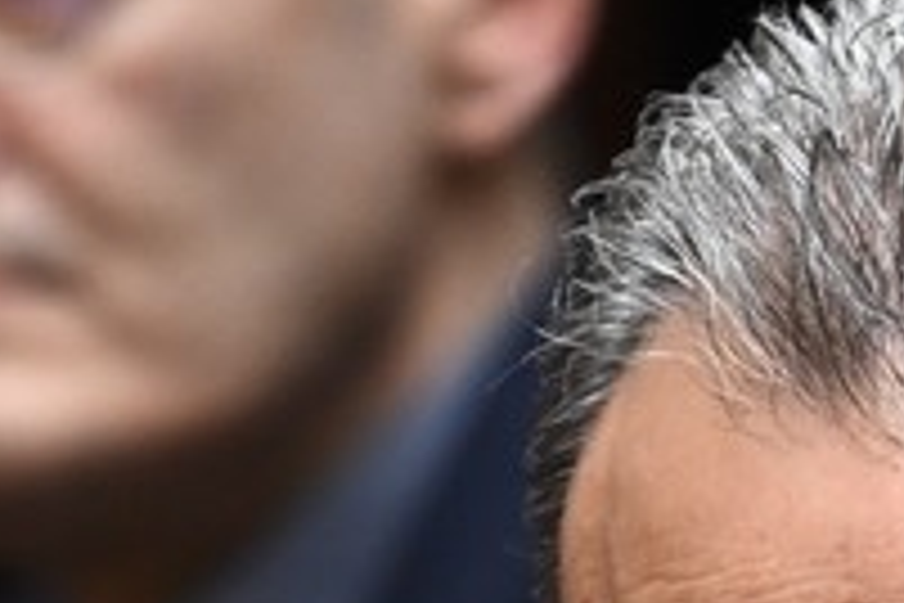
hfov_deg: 0.6
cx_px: 1223
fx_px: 81128
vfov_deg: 0.4
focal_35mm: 3231
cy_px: 1674
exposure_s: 1/200
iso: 2800
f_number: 6.3
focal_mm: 540
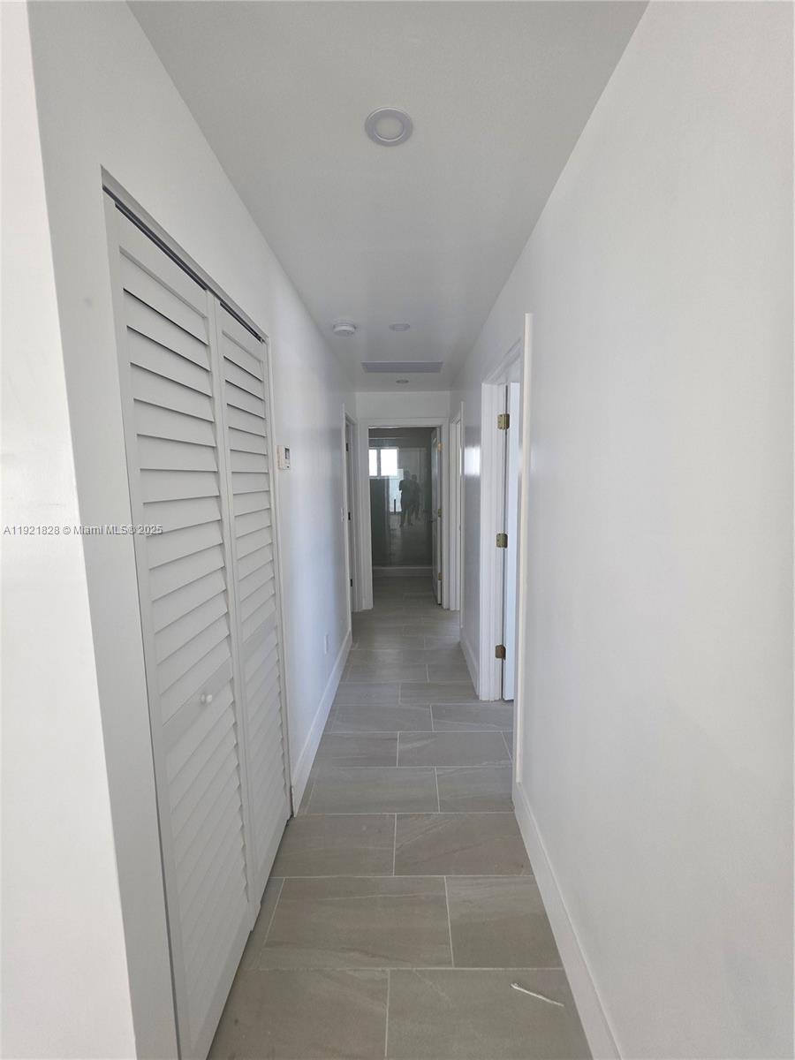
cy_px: 530
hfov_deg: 89.9
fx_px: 398
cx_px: 398
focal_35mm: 13
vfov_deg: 106.2
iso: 80
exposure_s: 1/120
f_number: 1.9
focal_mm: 2.2
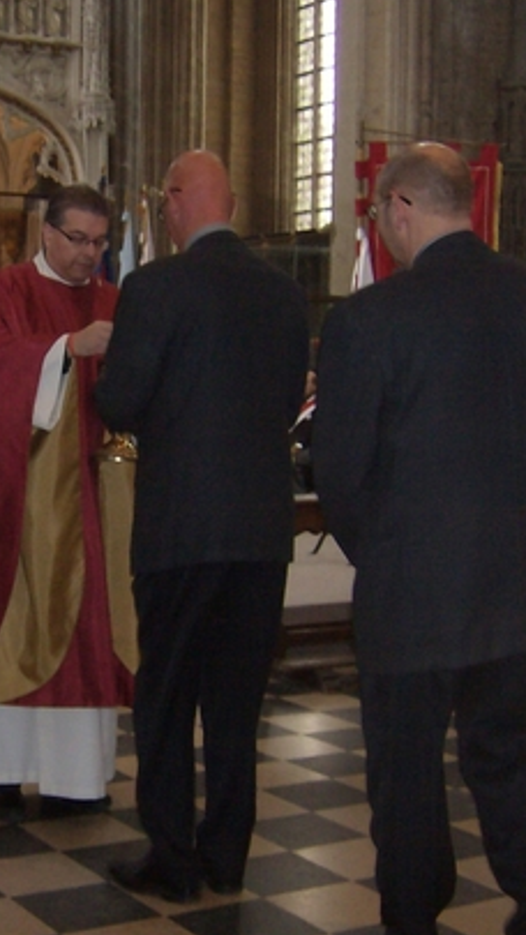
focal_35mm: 58
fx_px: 1437
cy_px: 456
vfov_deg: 36.0
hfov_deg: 20.4
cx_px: 74
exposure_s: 1/60
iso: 200
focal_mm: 6
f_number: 2.8
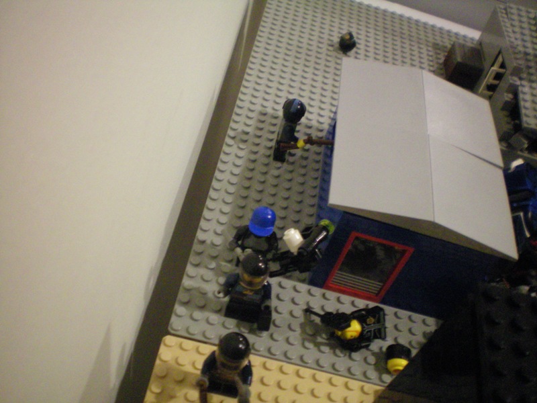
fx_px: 589
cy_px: 202
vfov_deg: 37.7
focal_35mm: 38
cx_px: 268
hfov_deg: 49.0
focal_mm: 6.3
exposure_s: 1/20
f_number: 3.1
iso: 400
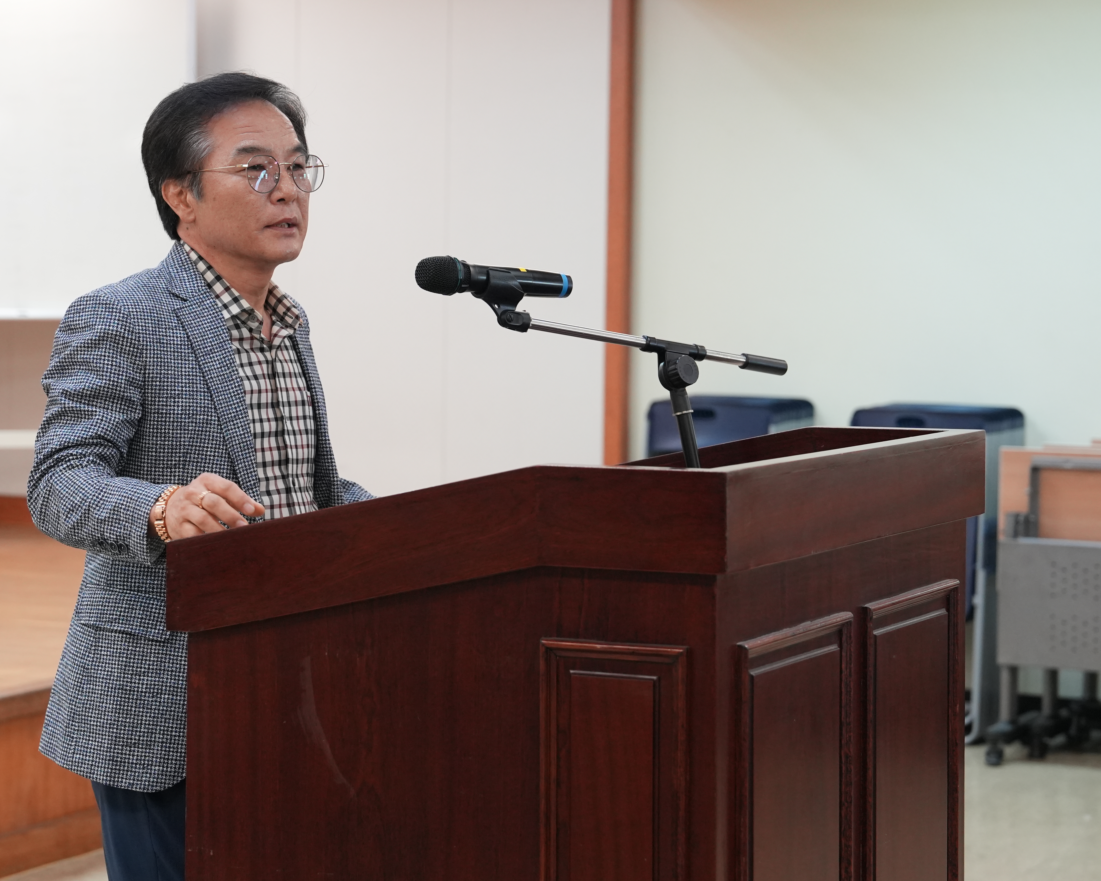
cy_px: 384
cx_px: 396
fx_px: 3389
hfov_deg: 18.4
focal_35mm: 104
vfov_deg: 14.8
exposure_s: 1/160
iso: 2000
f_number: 4.5
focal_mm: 70
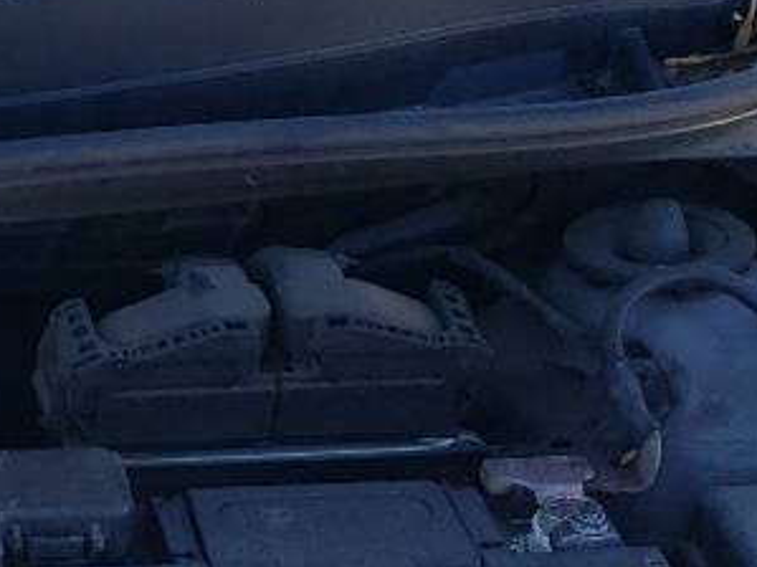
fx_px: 3039
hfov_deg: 13.0
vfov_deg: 10.6
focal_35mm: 139
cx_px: -567
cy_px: 592
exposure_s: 1/833
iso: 50
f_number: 1.5
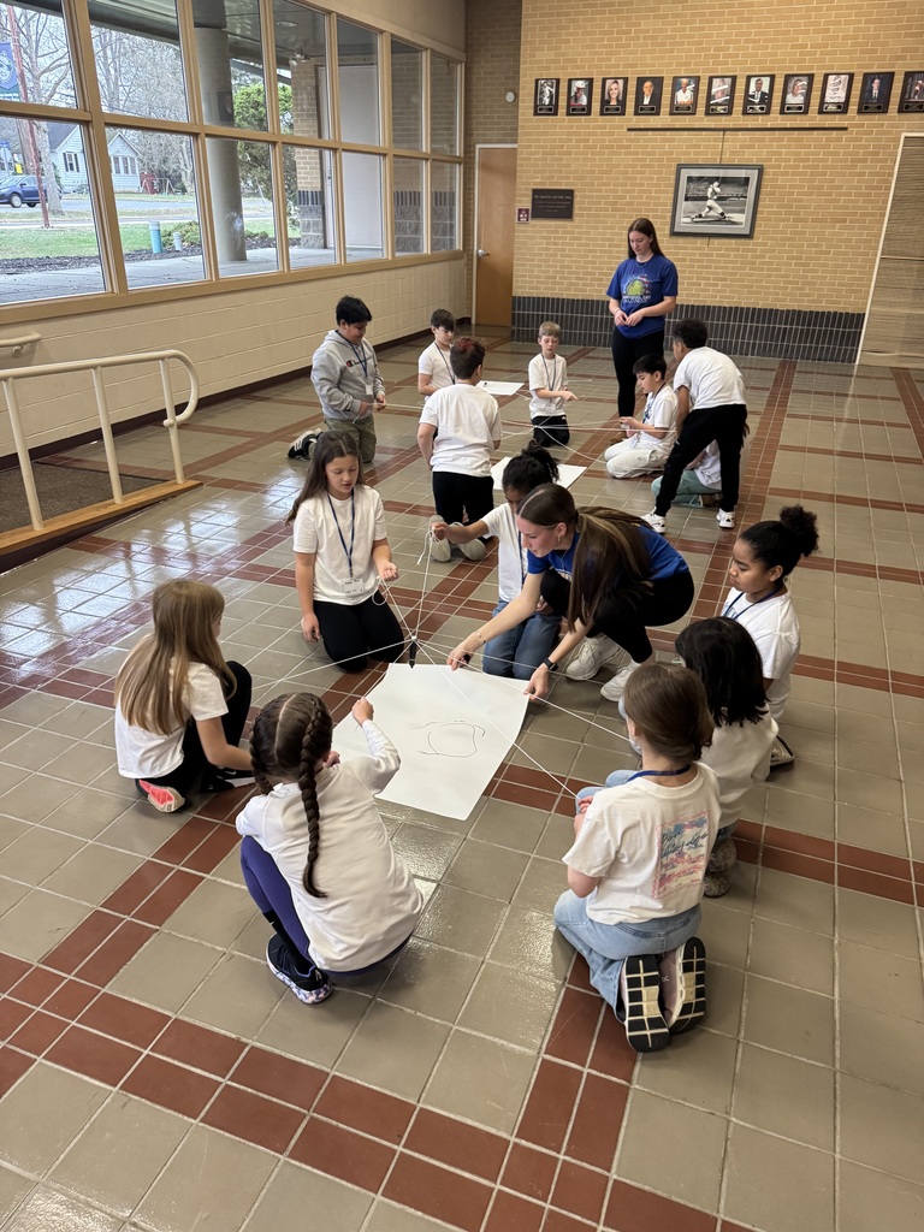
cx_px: 462
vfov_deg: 71.6
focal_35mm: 24
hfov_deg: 56.8
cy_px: 616
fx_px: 854
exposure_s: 1/60
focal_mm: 6.76
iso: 400
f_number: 1.78
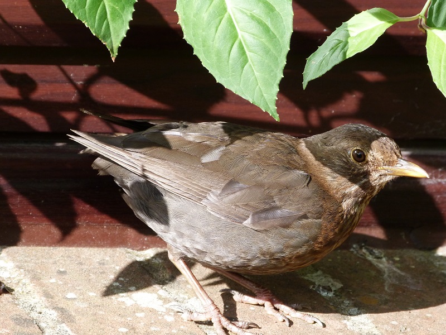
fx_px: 3492
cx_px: 223
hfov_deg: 7.3
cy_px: 168
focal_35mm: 271
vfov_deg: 5.5
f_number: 4
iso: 200
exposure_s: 1/320
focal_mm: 48.8
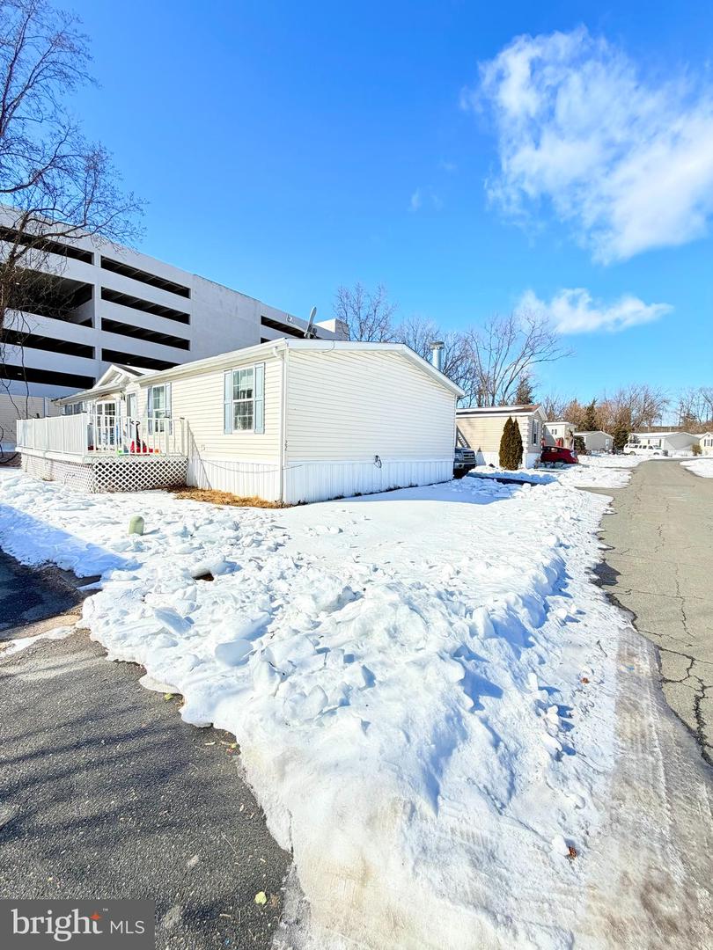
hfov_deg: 85.7
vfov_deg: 102.1
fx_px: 384
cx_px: 356
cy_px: 475
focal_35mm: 14
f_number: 2.2
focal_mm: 2.22
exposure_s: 1/770
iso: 32
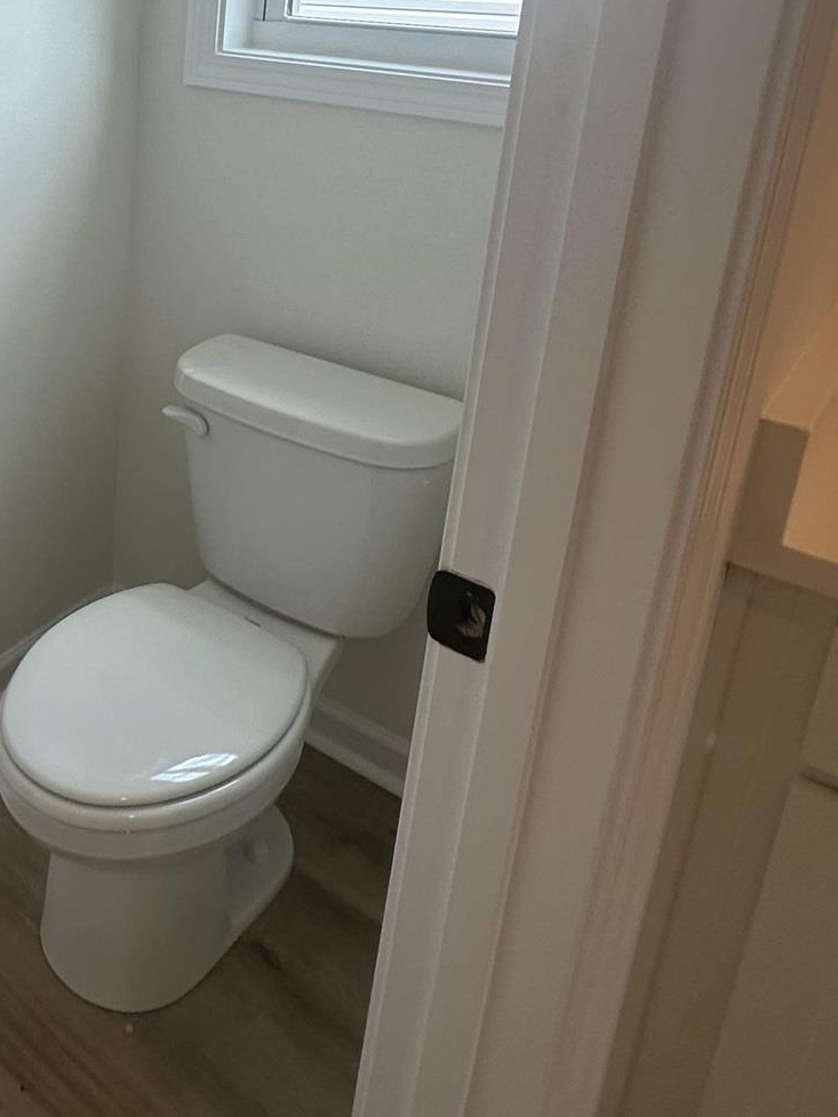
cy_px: 241
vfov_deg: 52.2
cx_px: -61
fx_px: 1065
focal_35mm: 33
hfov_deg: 36.9
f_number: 2.2
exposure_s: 1/120
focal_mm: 2.22
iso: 50
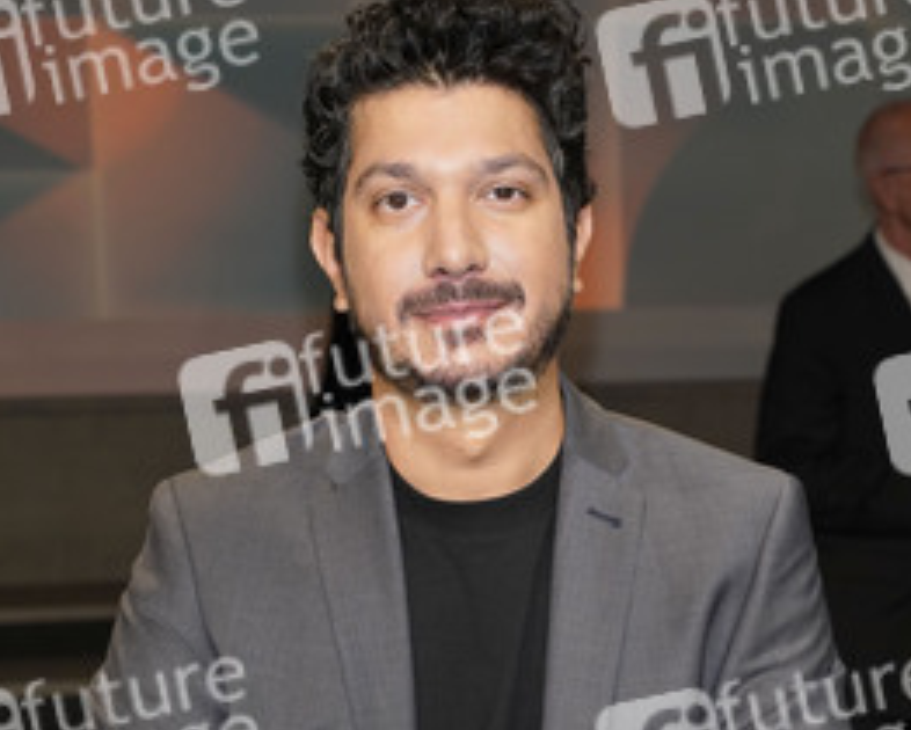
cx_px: 459
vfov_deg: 20.8
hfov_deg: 26.0
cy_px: 567
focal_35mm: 73
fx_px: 1970
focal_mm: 51
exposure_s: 1/160
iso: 2000
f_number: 5.6
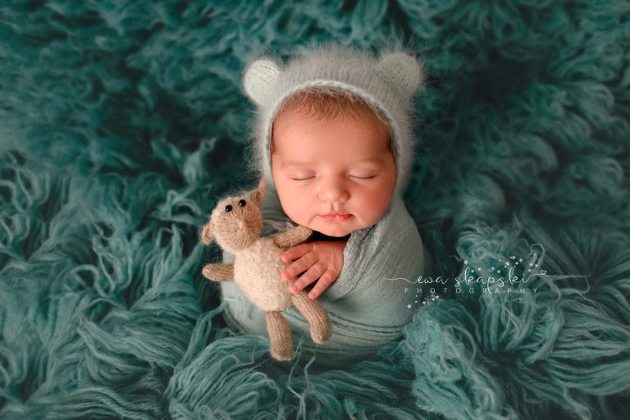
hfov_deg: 54.4
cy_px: 210
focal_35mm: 35
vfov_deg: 37.9
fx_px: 612
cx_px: 315
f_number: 2.8
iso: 200
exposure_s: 1/200
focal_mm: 35
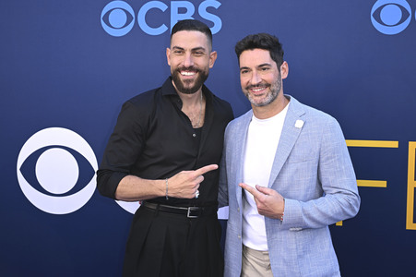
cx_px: 208
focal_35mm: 44
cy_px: 138
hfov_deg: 44.5
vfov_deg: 30.5
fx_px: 508
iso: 320
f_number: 6.3
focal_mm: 44
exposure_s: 1/200
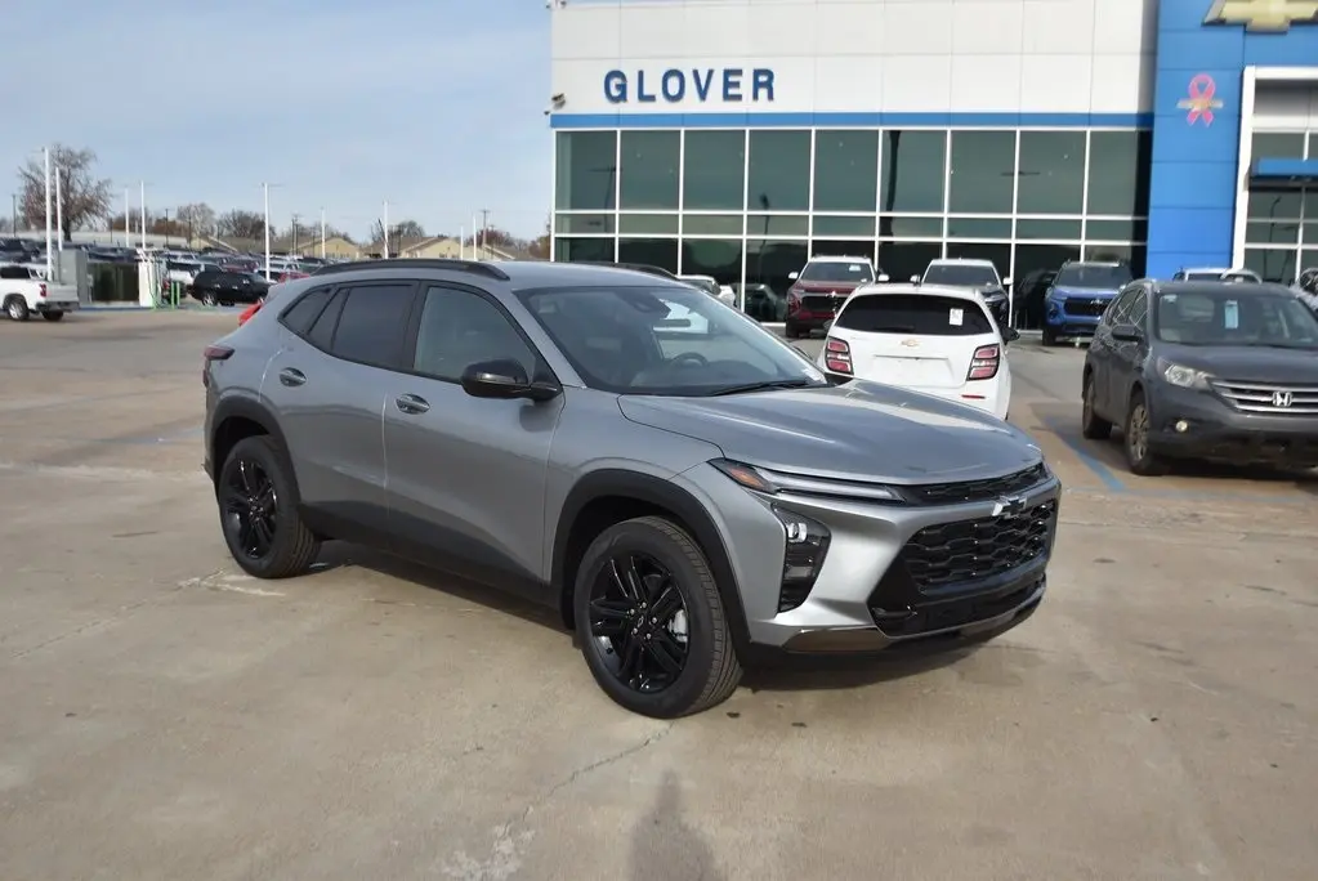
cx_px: 659
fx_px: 1319
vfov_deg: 36.9
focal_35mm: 36
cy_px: 440
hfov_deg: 53.1
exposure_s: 1/640
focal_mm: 24
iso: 100
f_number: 4.5
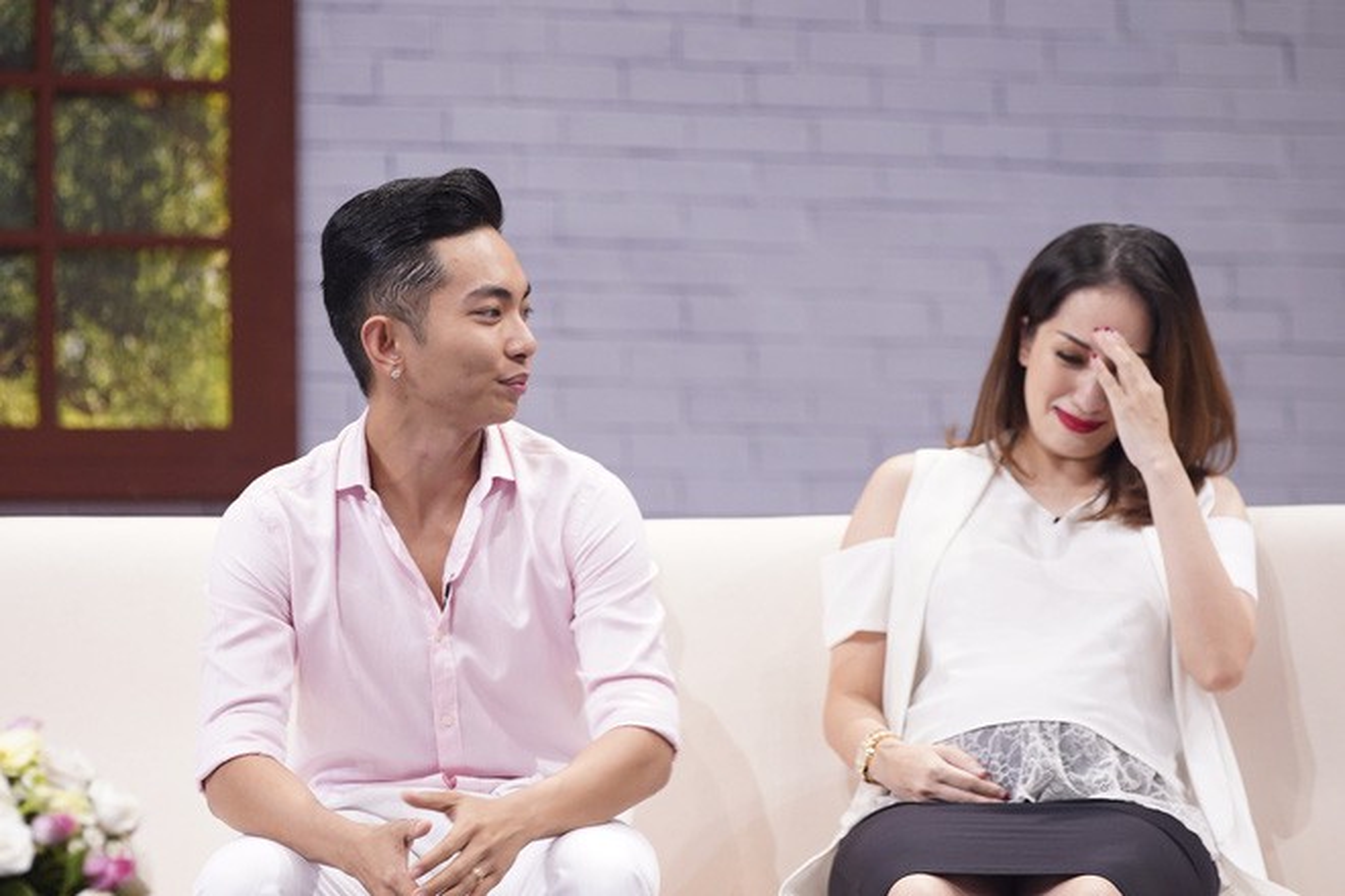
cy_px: 448
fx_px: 9414
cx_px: 672
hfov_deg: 8.2
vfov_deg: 5.5
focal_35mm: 252
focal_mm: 168
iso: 1250
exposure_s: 1/160
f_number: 3.2
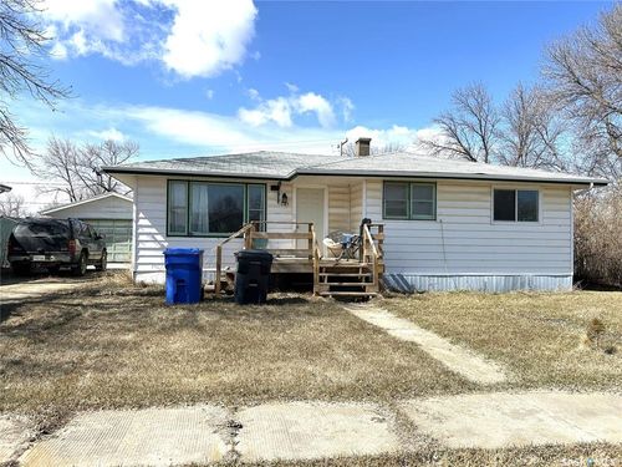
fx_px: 467
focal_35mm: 26
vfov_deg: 53.1
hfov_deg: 67.3
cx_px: 311
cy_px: 234
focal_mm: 5.7
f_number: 1.5
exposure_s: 1/4444
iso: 50
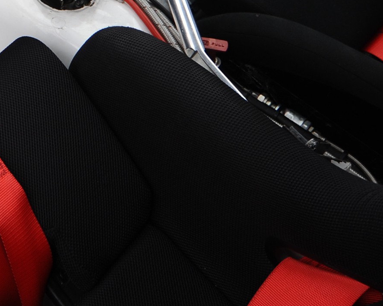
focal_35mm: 64
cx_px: -21
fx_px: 725
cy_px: -111
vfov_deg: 21.2
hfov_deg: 27.5
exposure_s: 1/200
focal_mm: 19
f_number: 4
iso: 400
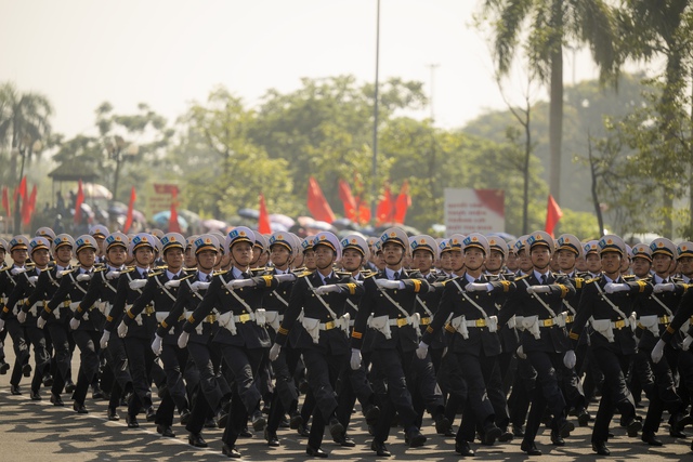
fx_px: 3080
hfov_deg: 12.8
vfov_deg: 8.6
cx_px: 346
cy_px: 231
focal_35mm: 160
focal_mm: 160
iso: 250
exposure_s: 1/4000
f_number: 2.8
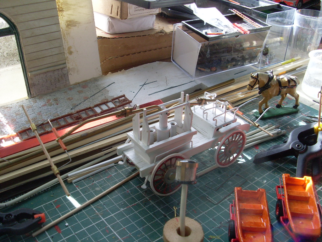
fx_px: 353
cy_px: 121
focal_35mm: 38
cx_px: 161
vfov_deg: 37.7
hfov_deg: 49.0
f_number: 3
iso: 100
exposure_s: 1/90
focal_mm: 6.3
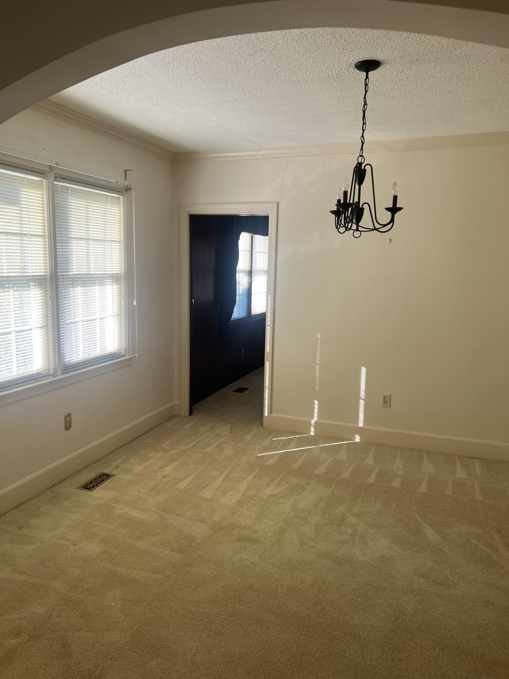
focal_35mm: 26
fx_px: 510
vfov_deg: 67.3
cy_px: 340
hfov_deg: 53.1
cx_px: 254
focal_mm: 5.7
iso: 50
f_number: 1.5
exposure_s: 1/160
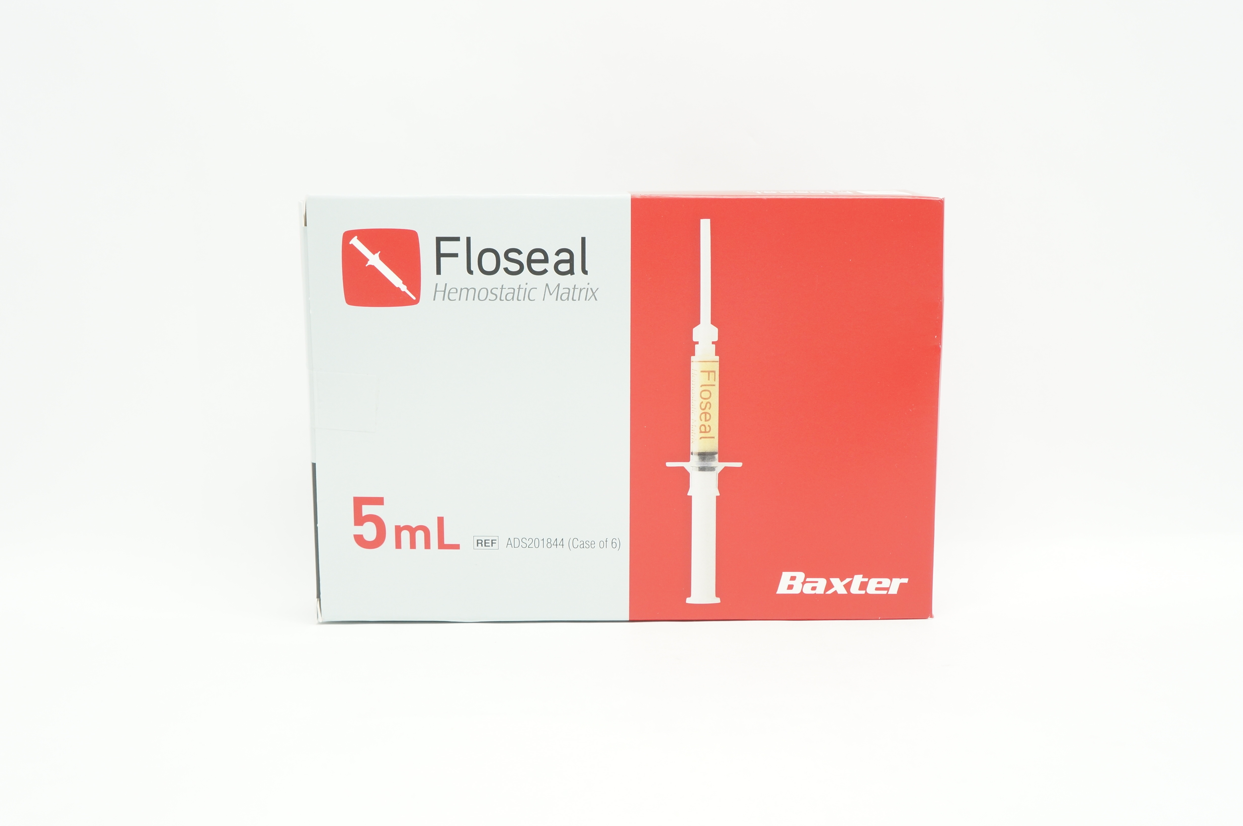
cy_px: 413
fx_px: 1345
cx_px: 622
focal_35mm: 39
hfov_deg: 49.6
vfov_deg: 34.1
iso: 400
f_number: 7.1
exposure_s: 1/25
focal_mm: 26
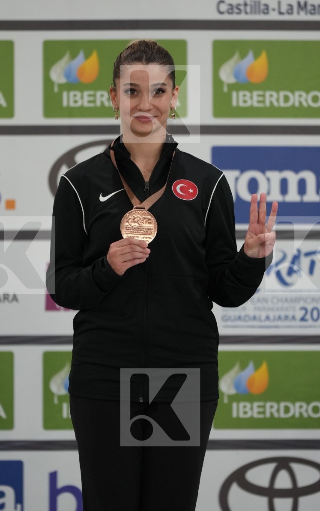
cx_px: 160
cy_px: 255
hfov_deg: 4.3
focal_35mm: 307
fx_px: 4283
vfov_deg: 6.8
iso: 1600
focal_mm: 200
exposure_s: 1/500
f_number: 2.8
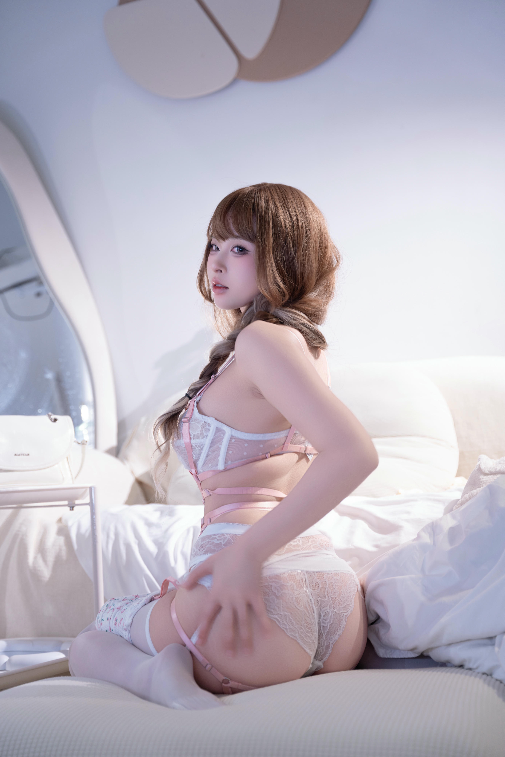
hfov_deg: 27.5
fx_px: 1033
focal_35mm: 49
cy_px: 378
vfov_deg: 40.3
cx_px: 252
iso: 400
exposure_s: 1/50
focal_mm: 49.1
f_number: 2.8
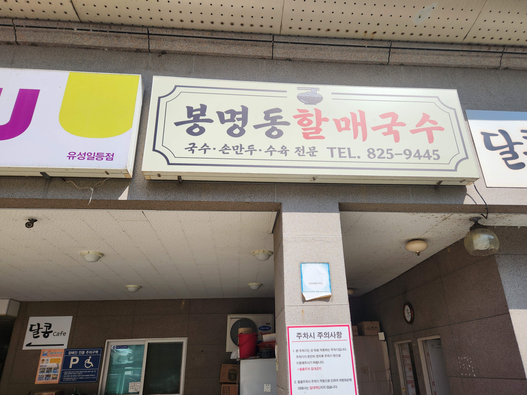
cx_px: 281
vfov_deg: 54.9
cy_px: 193
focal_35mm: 25
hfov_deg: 69.3
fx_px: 381
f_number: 1.8
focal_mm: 5.4
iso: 20
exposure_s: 1/1714
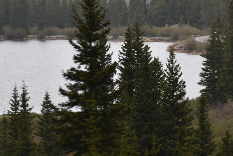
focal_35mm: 373
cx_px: 116
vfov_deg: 3.7
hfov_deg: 5.5
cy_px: 25
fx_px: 2415
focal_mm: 190
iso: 160
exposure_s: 1/400
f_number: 5.6
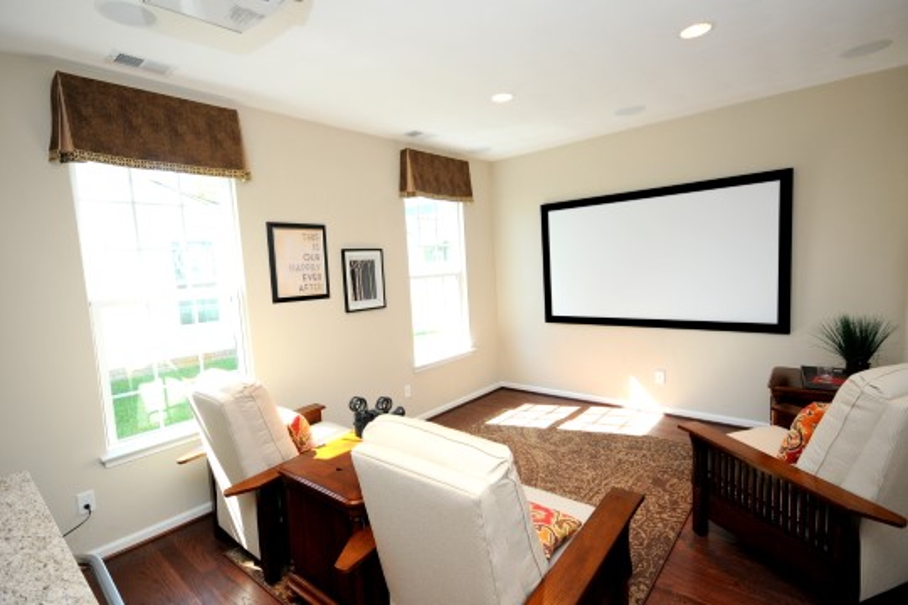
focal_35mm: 17
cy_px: 302
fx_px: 435
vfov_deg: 69.7
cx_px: 454
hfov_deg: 92.4
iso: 320
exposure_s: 1/60
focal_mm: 11.5
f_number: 6.3
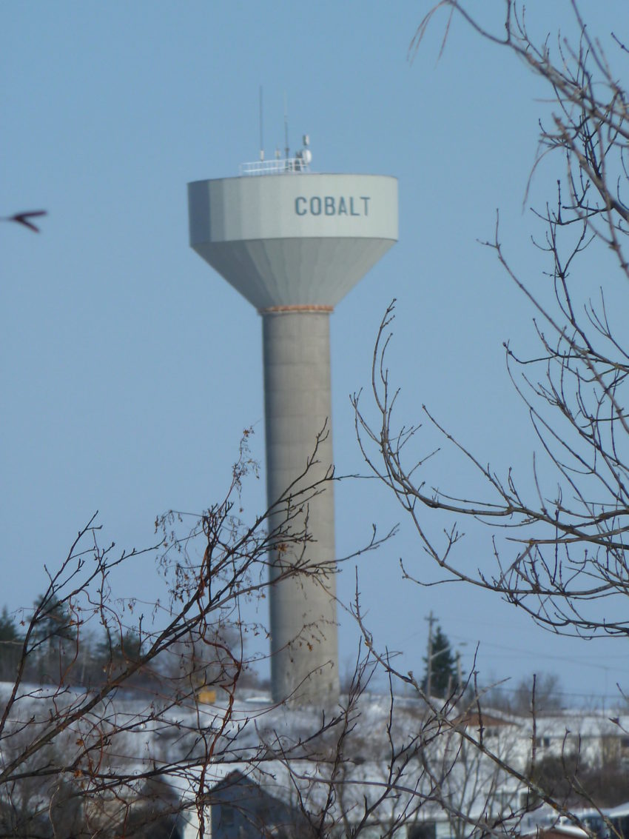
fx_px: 9665
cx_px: 314
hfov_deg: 3.7
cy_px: 420
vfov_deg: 5.0
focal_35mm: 399
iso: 80
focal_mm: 49.2
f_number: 5.6
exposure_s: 1/800
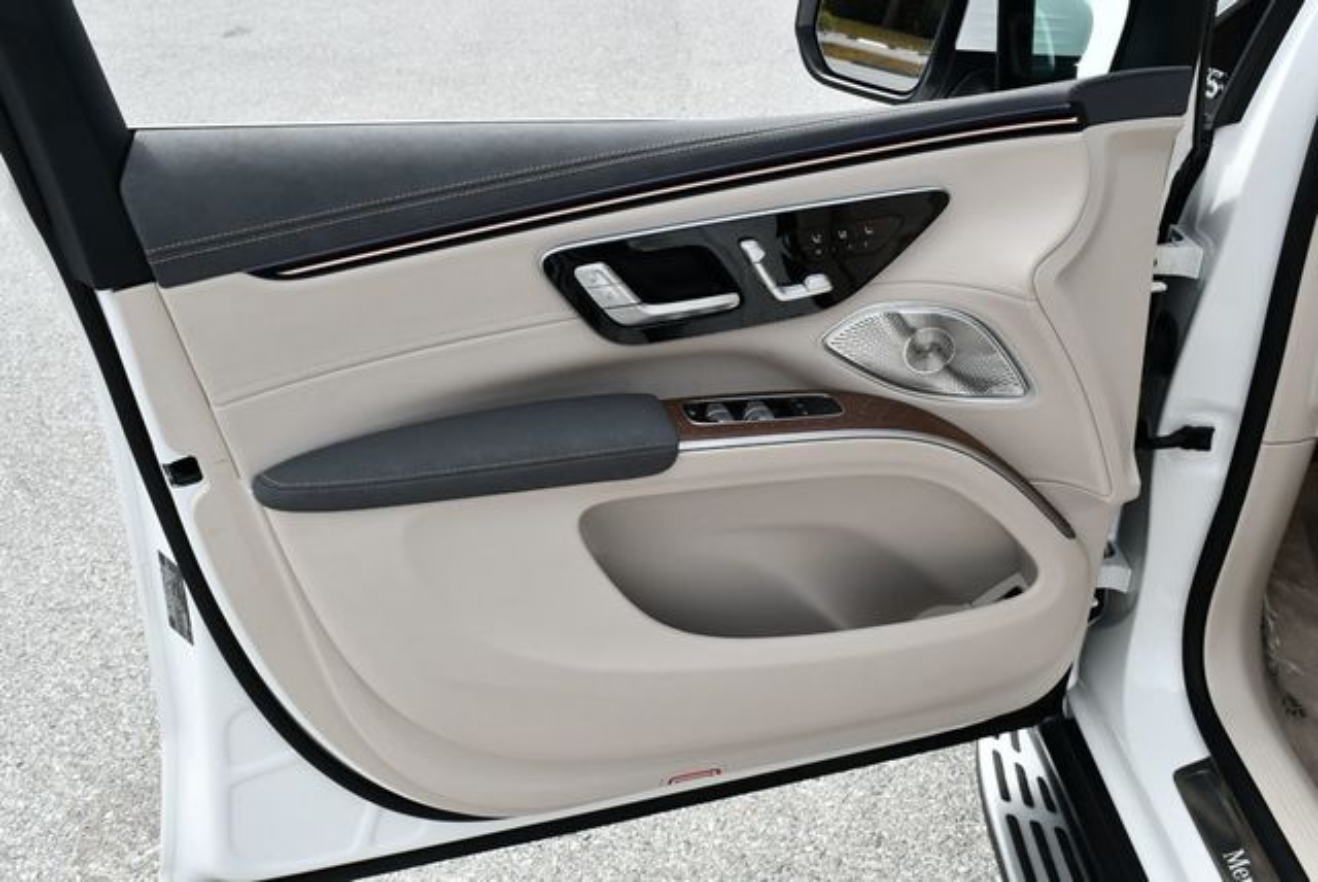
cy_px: 441
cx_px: 659
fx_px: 1319
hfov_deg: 53.1
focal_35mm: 36
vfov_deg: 36.9
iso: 180
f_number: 8
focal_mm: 18
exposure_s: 1/250
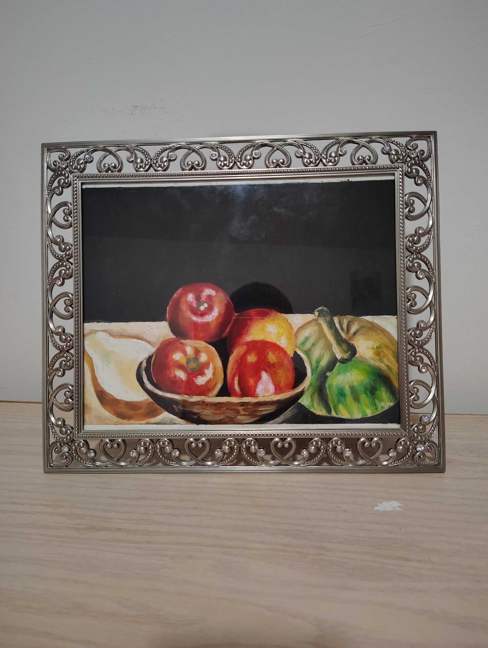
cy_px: 324
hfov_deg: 56.9
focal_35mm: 24
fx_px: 450
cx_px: 244
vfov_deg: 71.5
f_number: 1.8
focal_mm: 5.56
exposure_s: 1/24
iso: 3938
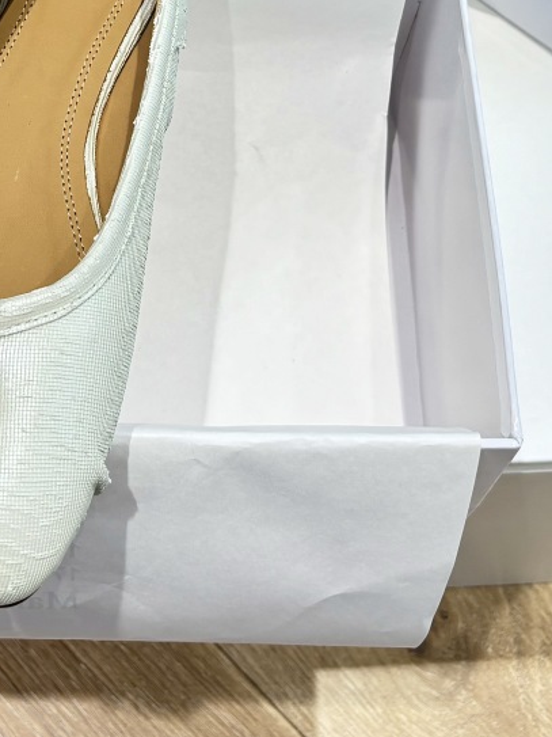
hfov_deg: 21.2
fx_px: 1468
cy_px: -68
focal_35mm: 69
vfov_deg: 26.1
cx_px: 168
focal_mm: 5.96
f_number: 1.6
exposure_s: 1/121
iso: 50
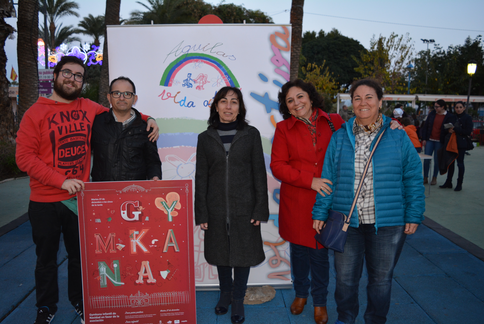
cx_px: 242
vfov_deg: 43.7
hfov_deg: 61.9
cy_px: 162
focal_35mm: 30
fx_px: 404
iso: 640
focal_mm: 20
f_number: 3.5
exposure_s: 1/60
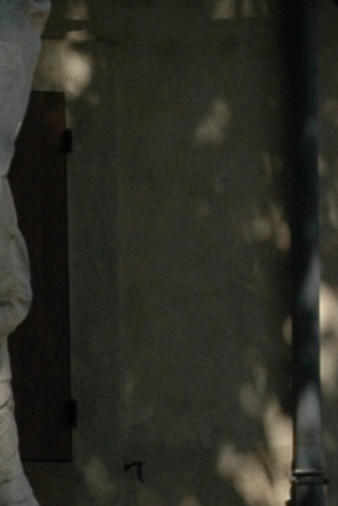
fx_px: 7393
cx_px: -114
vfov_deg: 3.9
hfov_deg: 2.6
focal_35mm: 525
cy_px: 588
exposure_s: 1/400
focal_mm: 44
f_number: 10
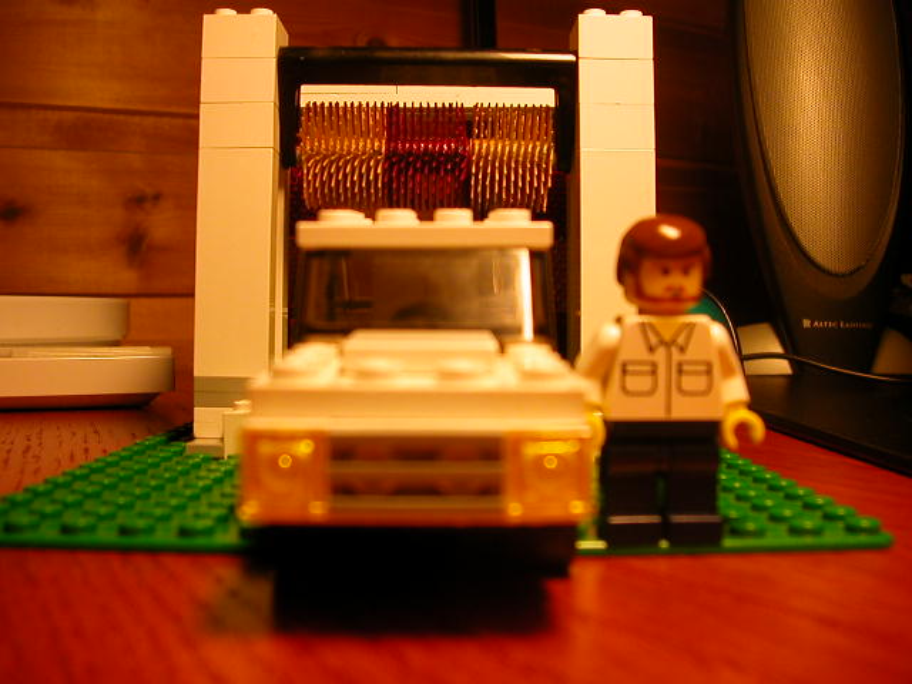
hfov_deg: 50.1
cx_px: 456
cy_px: 342
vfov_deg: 38.7
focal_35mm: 37
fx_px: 975
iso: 100
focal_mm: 5.6
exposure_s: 1/51.7
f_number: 2.7
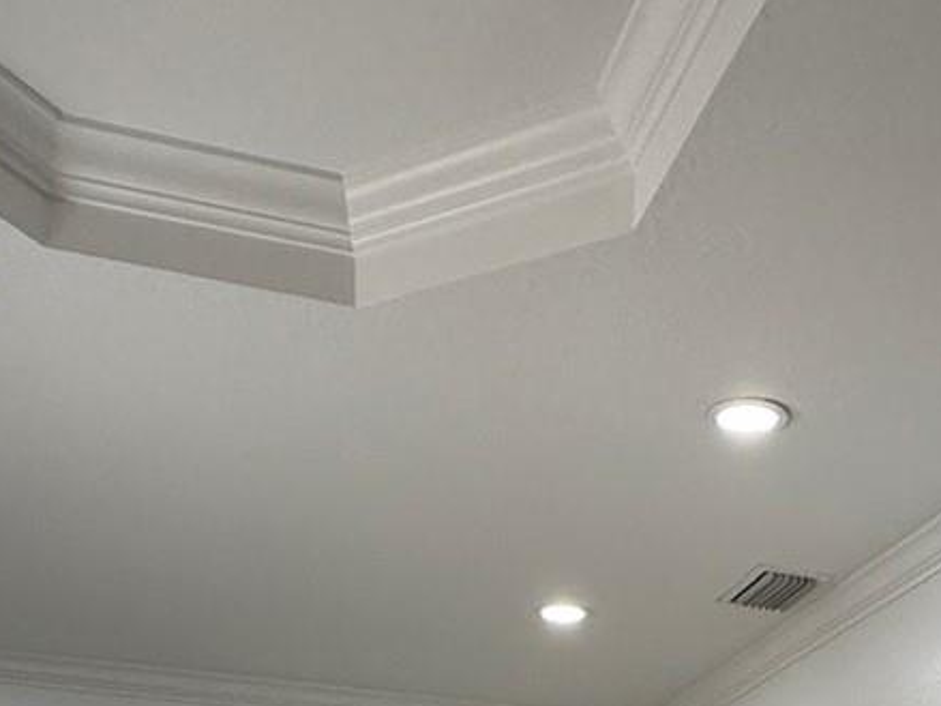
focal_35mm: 51
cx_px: 628
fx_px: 1386
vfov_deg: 21.0
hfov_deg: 37.1
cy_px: 1219
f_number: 2.2
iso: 160
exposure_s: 1/90
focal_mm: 2.22
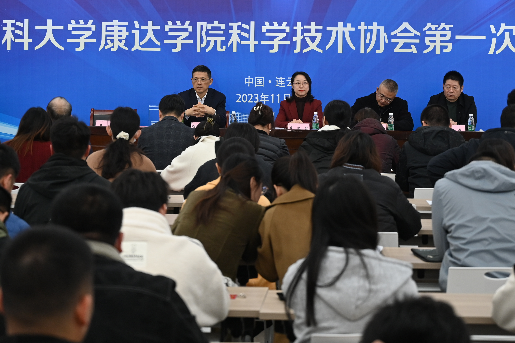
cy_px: 67
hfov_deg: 20.2
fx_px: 1444
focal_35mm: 101
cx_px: 279
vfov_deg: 13.5
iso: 800
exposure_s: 1/125
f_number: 4
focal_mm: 62
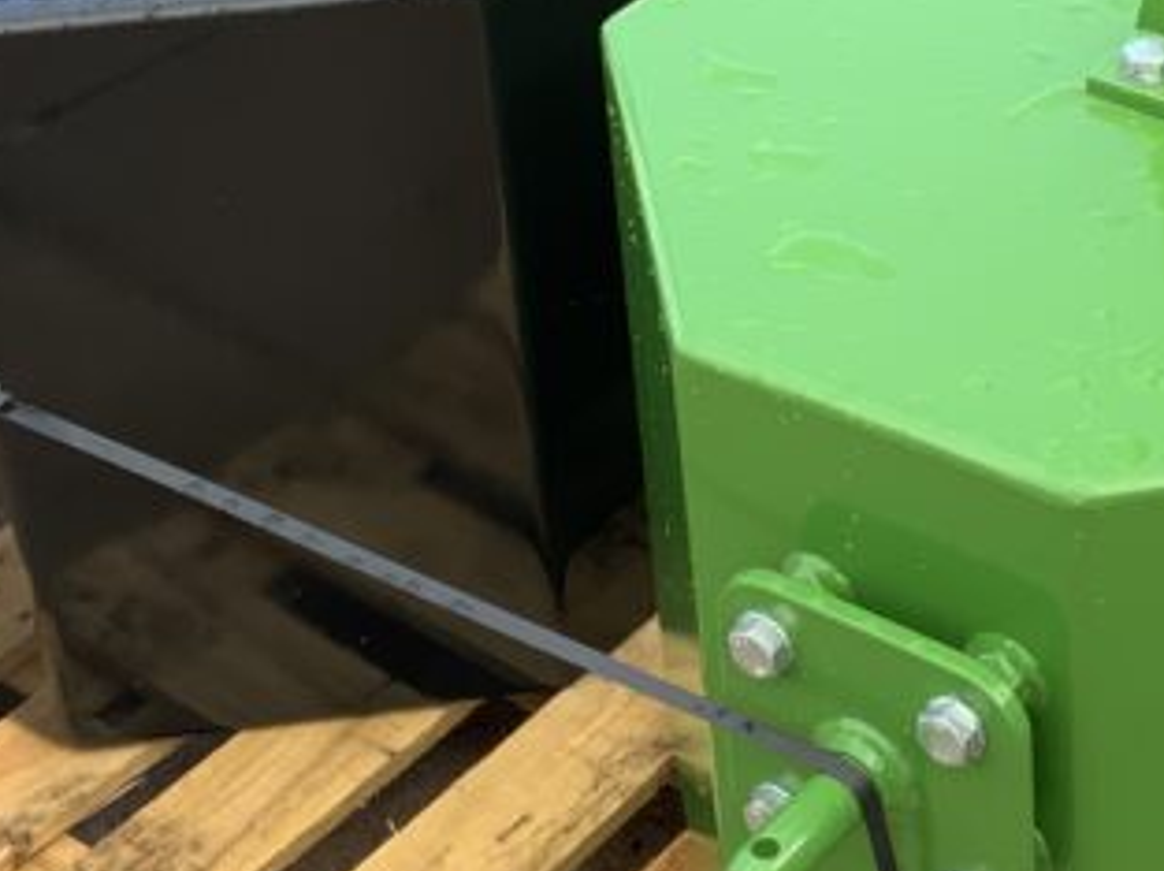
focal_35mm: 95
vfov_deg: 15.4
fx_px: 3191
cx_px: 807
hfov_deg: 20.6
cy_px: 97
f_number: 1.8
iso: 16
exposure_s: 1/197
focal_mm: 3
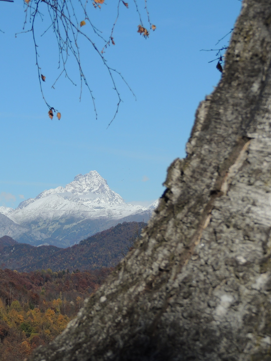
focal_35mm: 145
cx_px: 35
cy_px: 178
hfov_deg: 10.2
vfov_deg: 13.6
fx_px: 1514
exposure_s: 1/1250
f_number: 4.6
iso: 100
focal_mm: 17.8
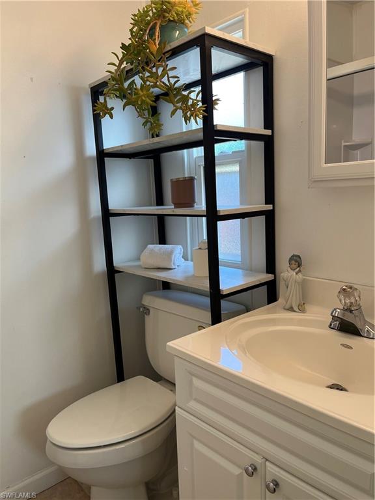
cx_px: 188
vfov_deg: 67.3
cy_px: 250
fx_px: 376
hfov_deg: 53.1
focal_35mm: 26
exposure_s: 1/120
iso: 50
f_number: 1.6
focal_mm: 5.1
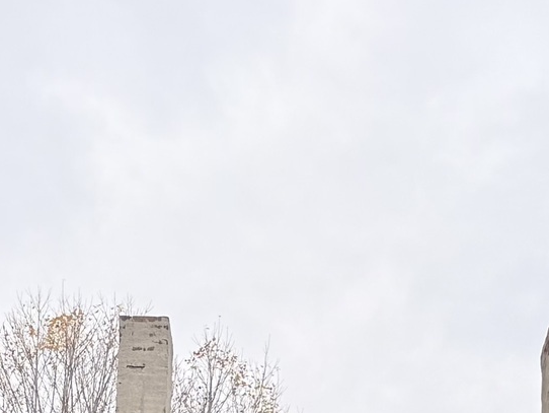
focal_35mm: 136
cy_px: 889
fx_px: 2158
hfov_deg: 14.5
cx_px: 378
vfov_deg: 9.9
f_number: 1.78
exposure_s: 1/1005
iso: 80
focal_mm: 6.76
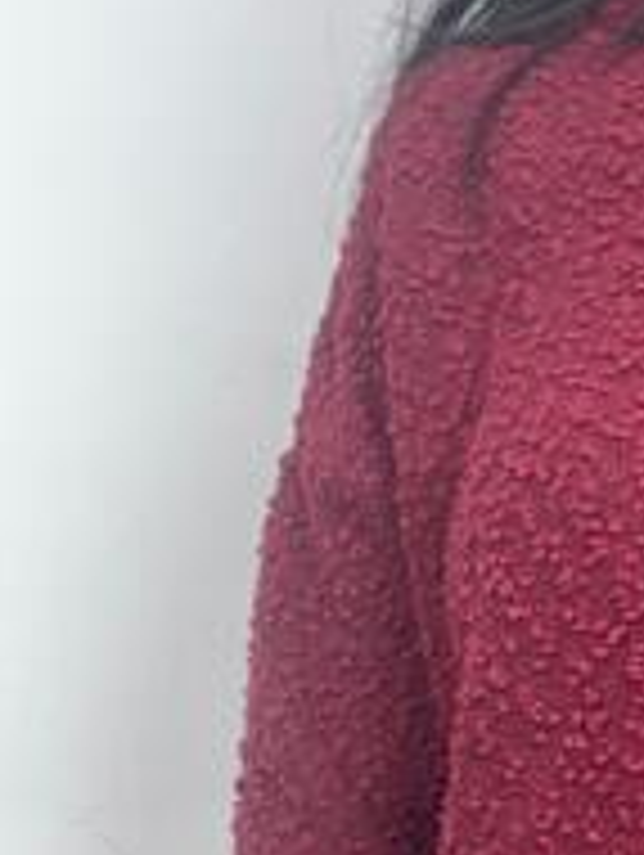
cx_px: 788
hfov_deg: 16.8
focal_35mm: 84
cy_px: 1028
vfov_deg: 21.6
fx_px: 2079
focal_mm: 2.71
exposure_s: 1/50
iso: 100
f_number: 2.2
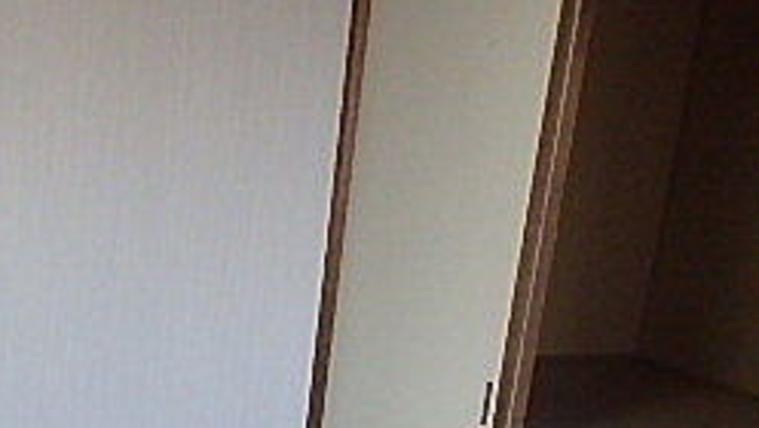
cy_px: 556
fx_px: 1188
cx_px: -129
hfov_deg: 30.6
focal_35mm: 59
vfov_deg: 18.9
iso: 500
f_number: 3.5
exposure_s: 1/125
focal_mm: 3.7
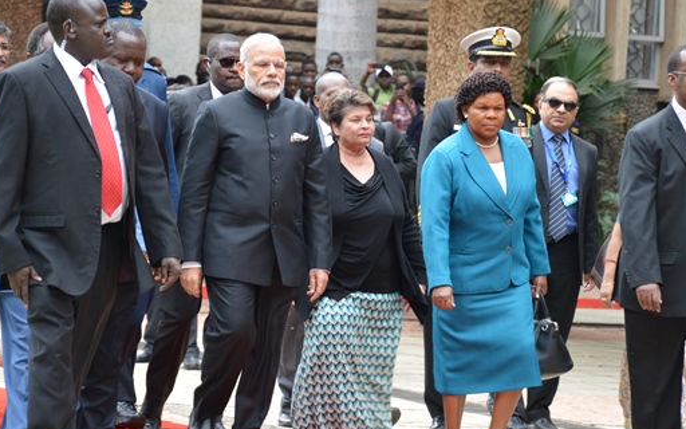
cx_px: 347
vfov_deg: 6.5
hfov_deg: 10.4
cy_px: 231
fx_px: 3751
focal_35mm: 201
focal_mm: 105
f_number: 5.6
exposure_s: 1/125
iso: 280
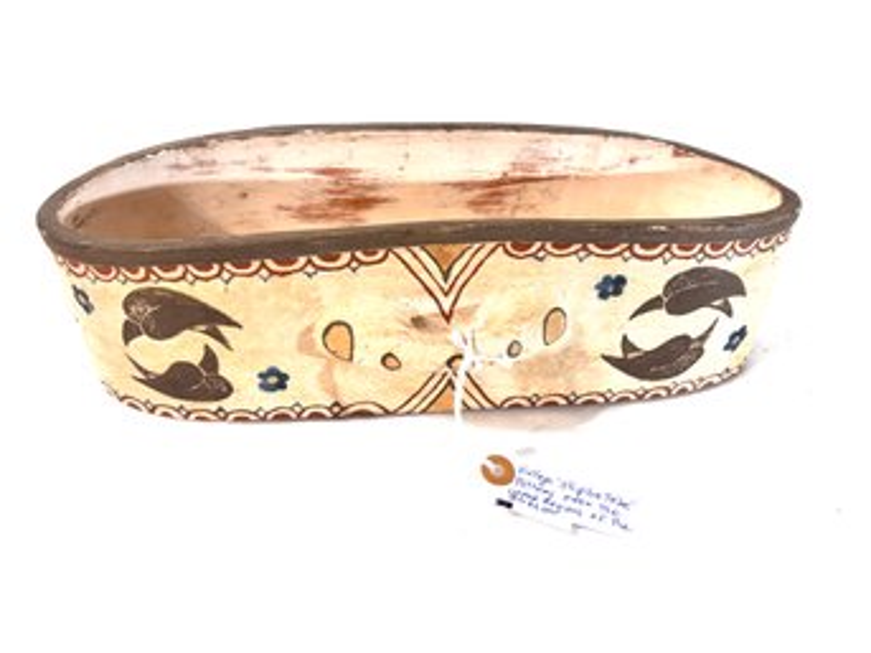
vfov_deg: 53.0
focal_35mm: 26
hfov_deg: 67.3
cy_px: 326
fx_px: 654
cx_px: 436
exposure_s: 1/127
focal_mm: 5.96
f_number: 1.6
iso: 32
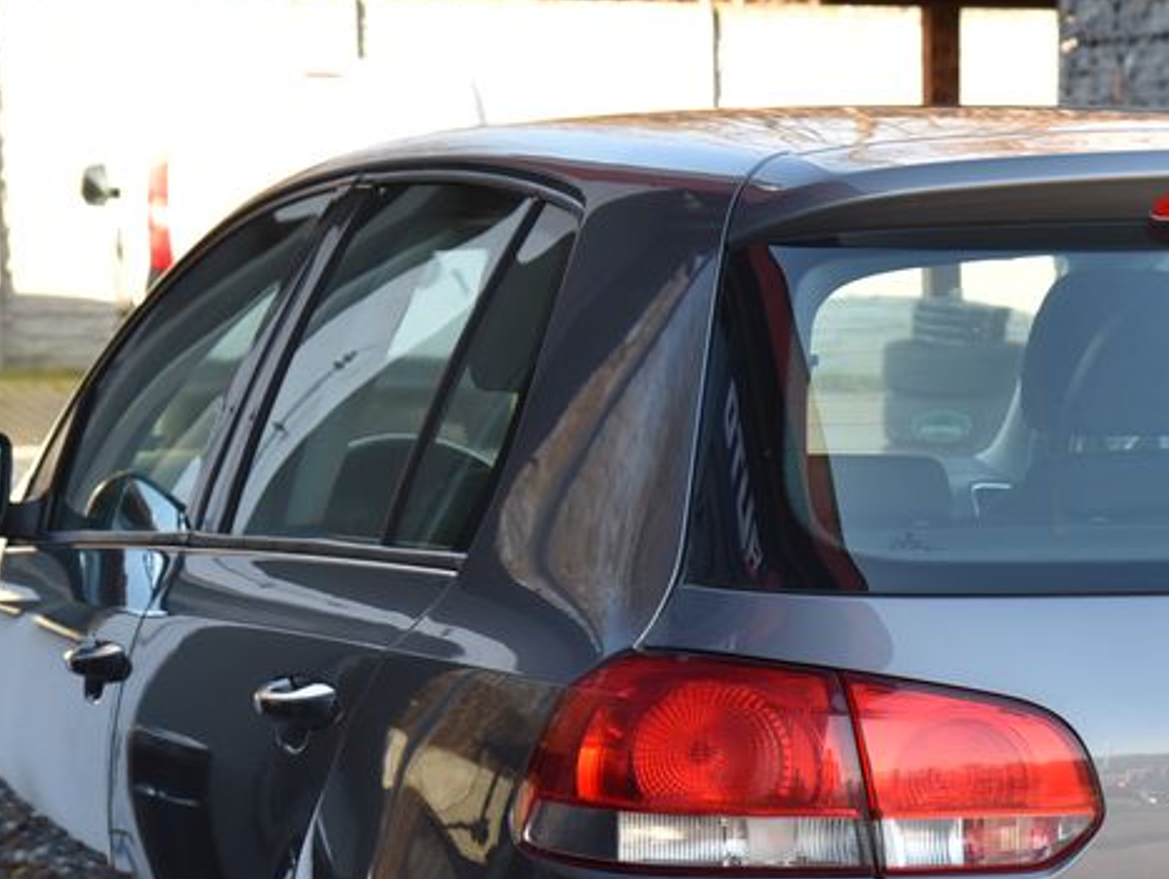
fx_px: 4630
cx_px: 969
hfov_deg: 14.3
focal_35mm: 137
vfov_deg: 10.8
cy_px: 844
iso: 500
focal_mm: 65
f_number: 6.3
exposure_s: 1/160
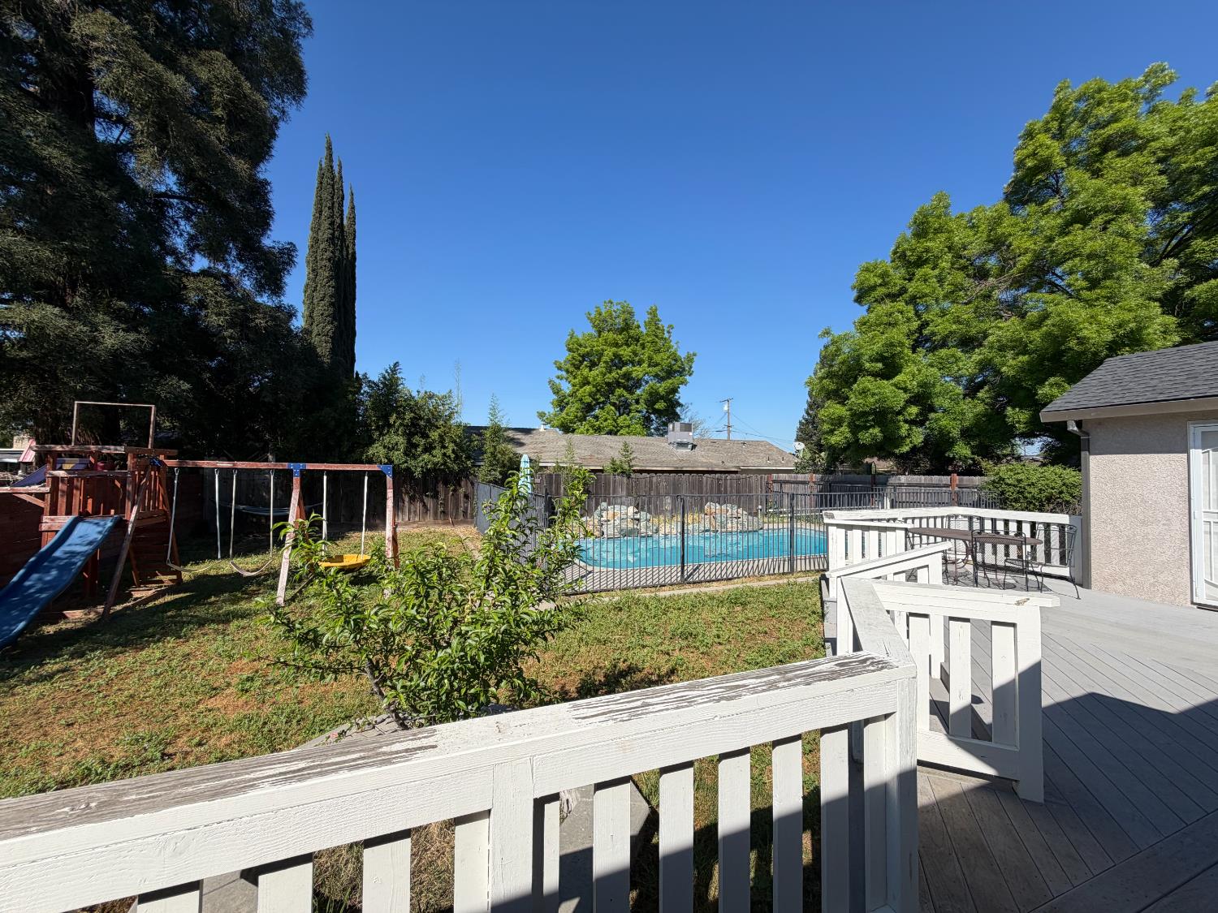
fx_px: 493
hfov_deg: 102.1
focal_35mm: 14
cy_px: 456
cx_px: 609
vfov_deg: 85.7
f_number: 2.2
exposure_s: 1/914
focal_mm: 2.22
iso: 20
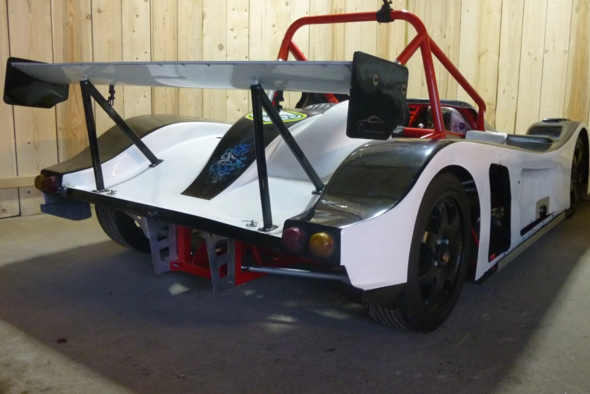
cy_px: 182
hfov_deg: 53.1
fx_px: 590
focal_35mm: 36
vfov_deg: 36.9
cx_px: 298
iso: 400
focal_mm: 6
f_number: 3.5
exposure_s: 1/8
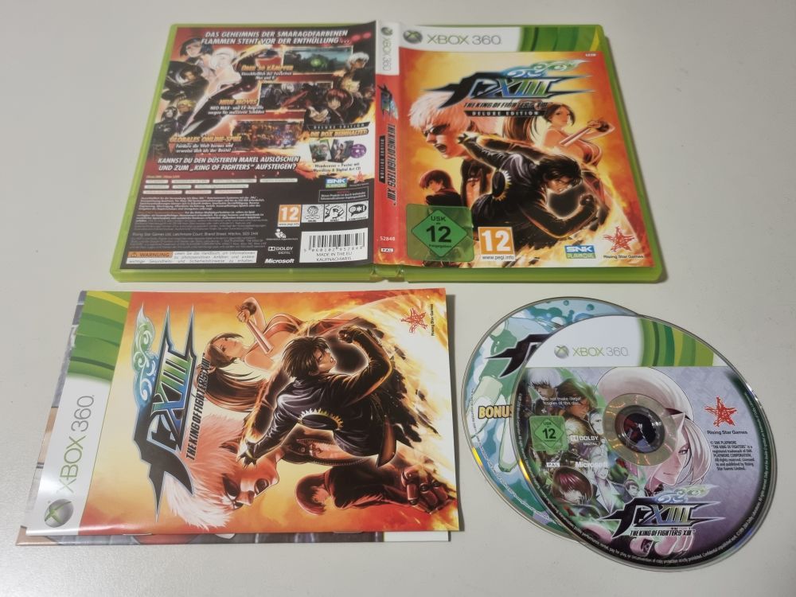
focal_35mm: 26
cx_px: 398
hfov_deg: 67.3
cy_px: 298
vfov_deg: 53.1
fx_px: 598
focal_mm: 5.4
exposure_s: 1/50
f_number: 1.8
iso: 320
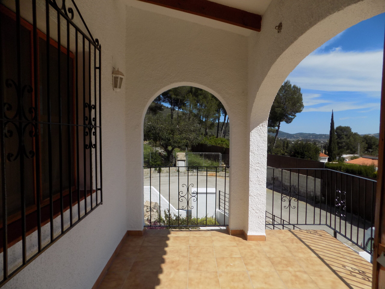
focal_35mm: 23
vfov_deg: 58.9
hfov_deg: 73.9
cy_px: 144
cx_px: 192
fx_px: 256
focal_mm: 4
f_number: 9.9
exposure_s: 1/250
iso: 80
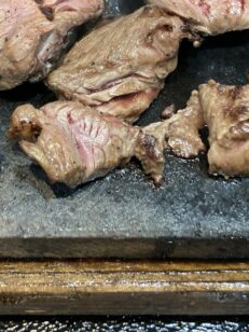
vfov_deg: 31.6
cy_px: 84
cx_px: 98
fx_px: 575
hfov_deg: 24.4
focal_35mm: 60
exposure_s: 1/60
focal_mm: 3.99
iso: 200
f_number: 1.8
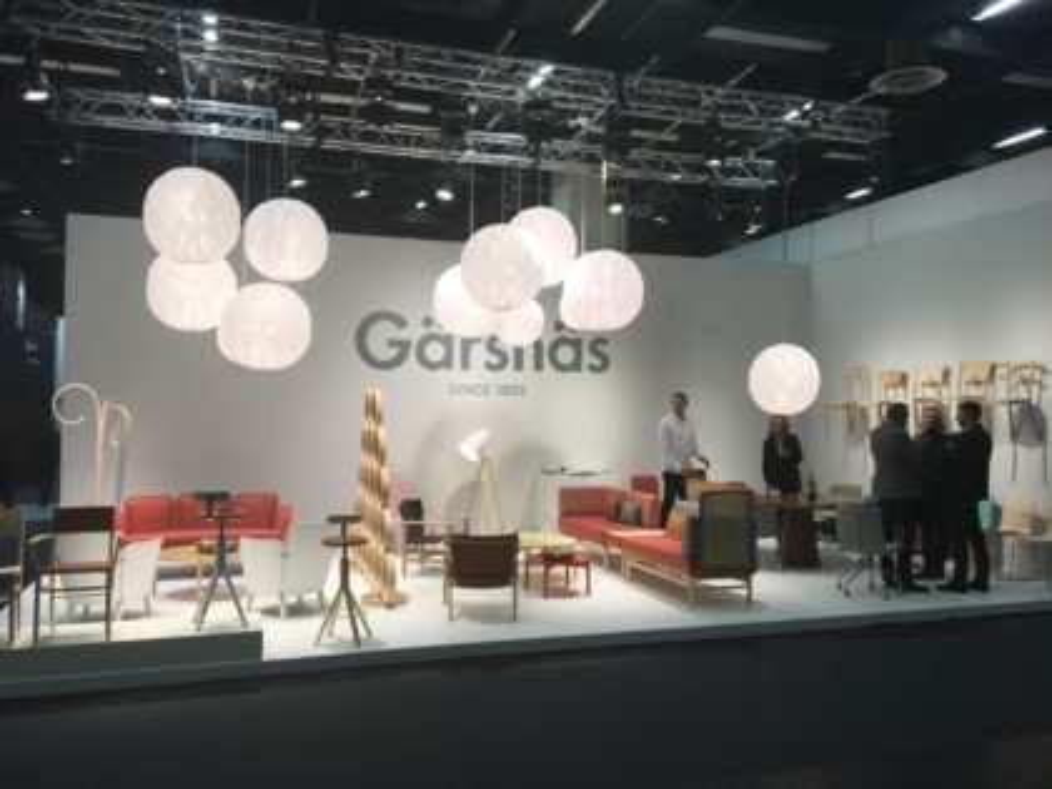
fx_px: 881
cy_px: 394
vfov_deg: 48.2
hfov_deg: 61.7
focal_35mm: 29
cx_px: 526
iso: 32
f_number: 2.2
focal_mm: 4.15
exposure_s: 1/100
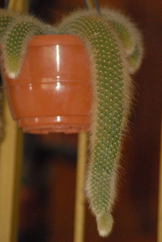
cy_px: 121
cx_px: 81
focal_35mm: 300
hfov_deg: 4.6
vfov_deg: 6.9
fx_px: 2021
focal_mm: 200
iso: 1600
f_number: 4.8
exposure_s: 1/60
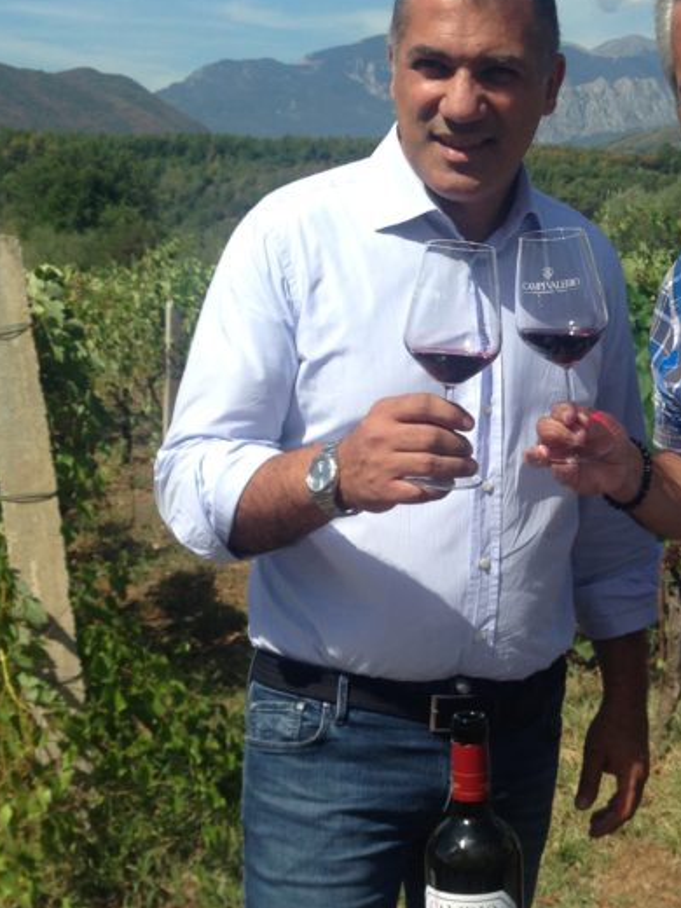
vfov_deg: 29.7
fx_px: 1705
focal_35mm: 65
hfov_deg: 22.3
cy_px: 547
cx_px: 552
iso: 50
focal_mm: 4.12
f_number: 2.4
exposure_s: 1/1642
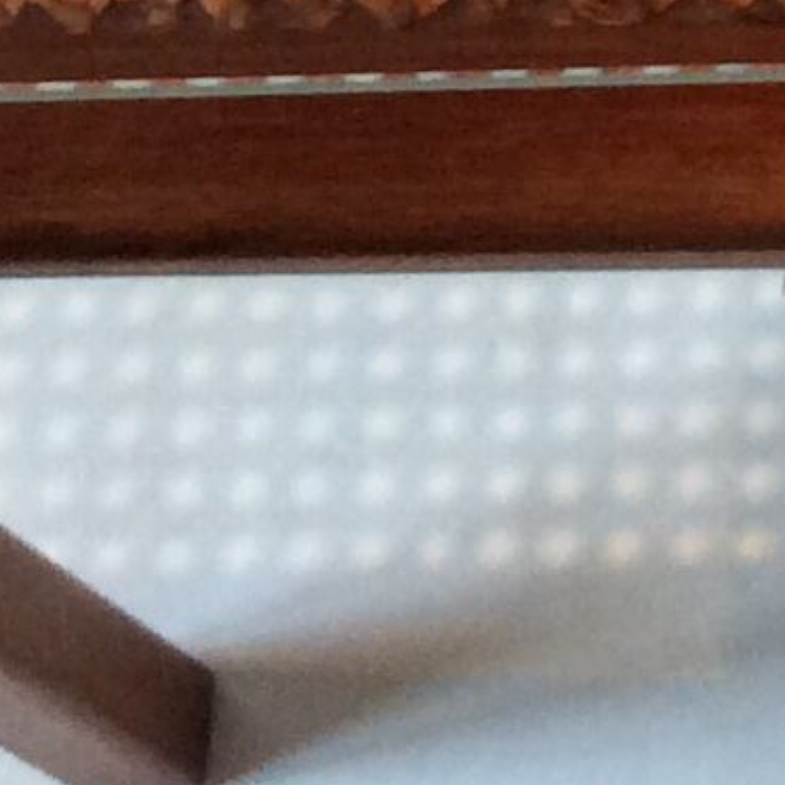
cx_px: 1416
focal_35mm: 196
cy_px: -655
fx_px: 5029
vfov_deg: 8.6
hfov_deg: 8.6
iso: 125
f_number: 2.4
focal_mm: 3.3
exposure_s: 1/25
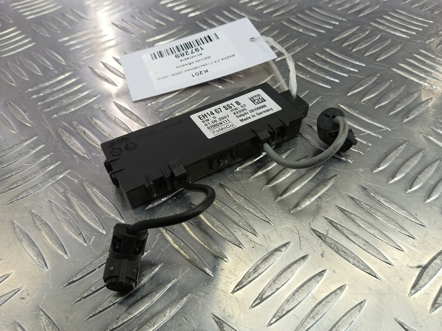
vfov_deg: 58.9
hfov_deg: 73.9
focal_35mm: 23
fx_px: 294
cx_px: 221
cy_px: 166
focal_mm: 4.11
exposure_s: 1/50
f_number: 1.6
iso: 111
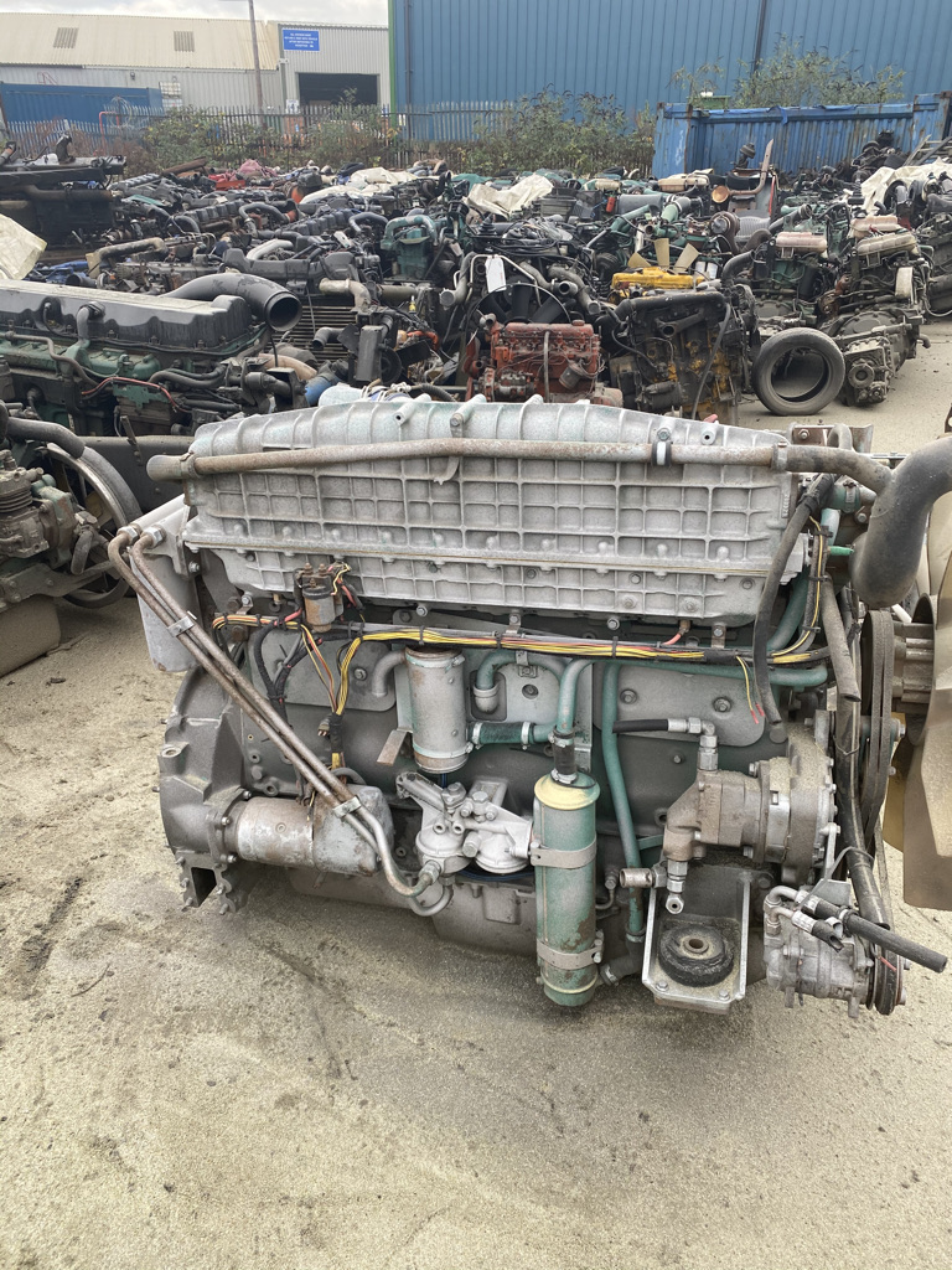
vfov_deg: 67.3
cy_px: 635
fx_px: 953
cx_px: 476
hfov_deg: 53.1
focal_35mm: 26
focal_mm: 4.25
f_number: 1.8
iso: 40
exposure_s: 1/121
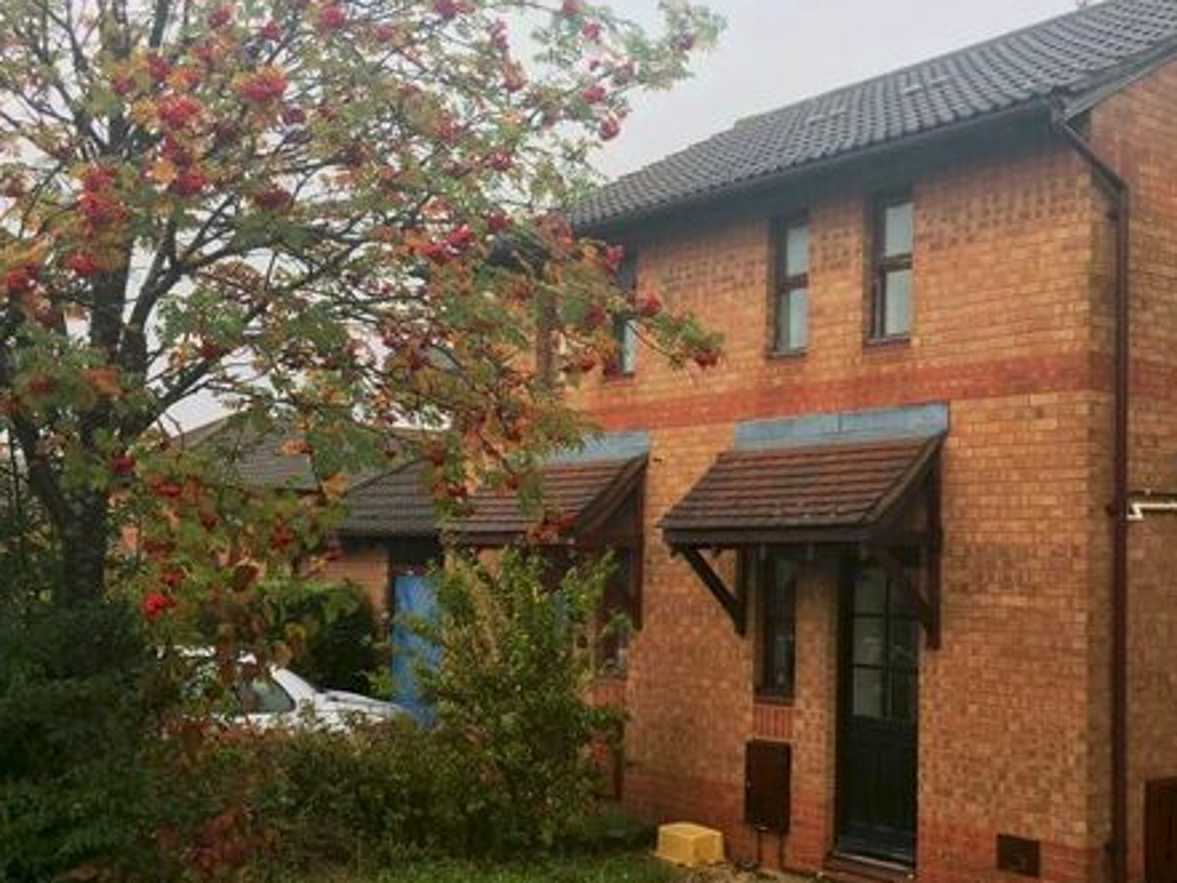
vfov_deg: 31.5
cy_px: 450
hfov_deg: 40.8
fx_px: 1565
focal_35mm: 46
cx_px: 771
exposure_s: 1/100
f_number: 2.2
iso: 25
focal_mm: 4.15
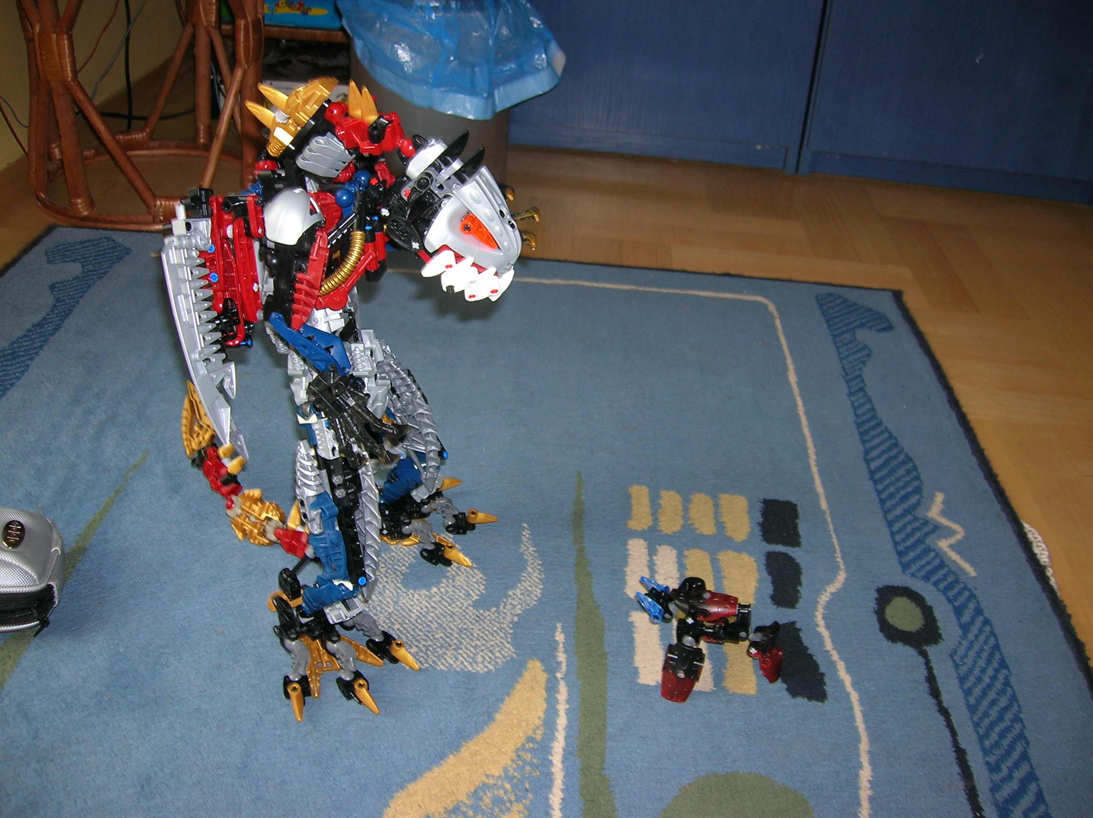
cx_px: 546
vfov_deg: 41.7
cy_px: 409
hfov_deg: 54.0
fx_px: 1073
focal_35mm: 34
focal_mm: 5.7
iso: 50
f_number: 2.9
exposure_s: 1/60.1
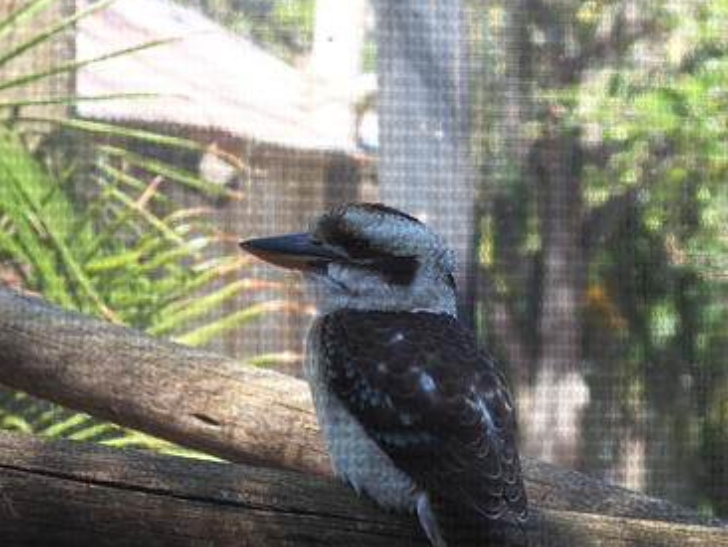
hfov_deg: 11.9
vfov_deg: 9.0
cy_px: 282
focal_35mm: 166
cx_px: 382
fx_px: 3493
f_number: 2.8
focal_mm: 28.8
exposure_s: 1/250
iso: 100
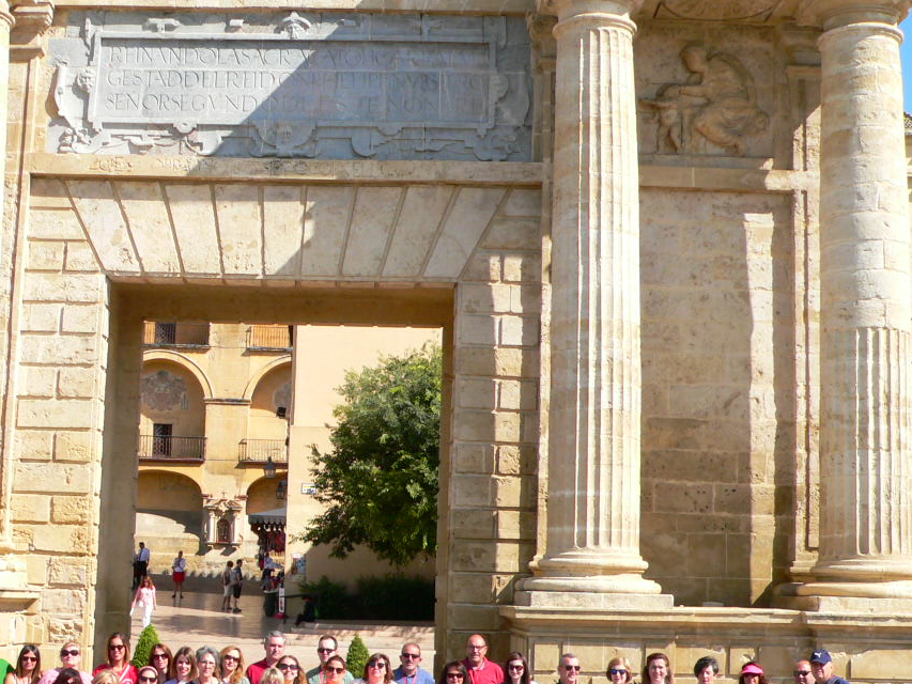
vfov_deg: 26.9
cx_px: 319
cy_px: 444
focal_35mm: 54
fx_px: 1423
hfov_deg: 35.3
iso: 100
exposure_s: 1/1000
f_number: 2.8
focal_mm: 6
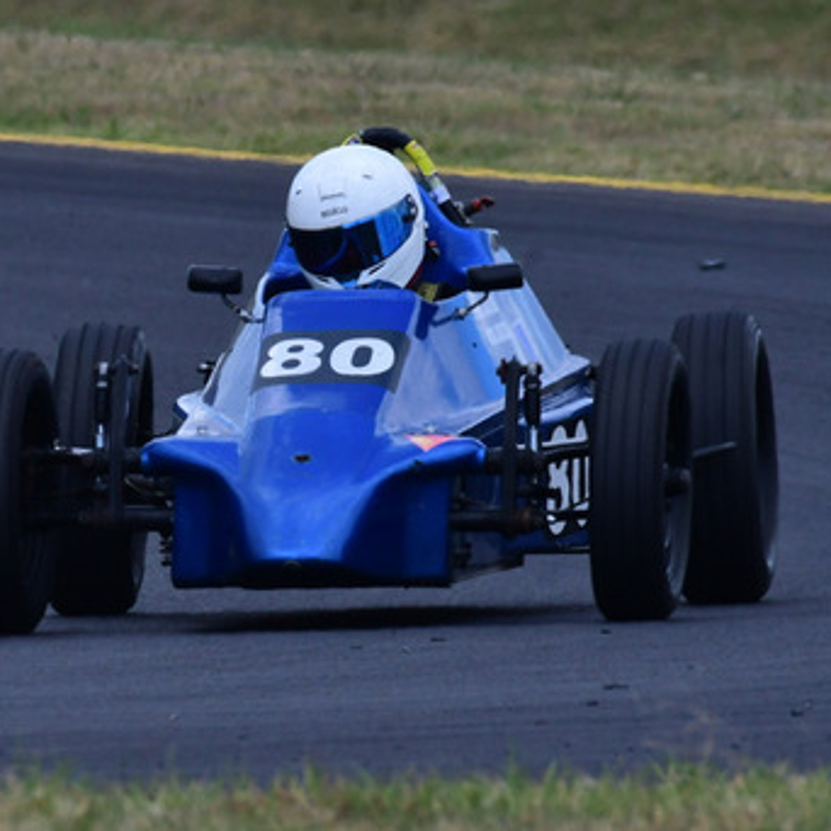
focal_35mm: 1491
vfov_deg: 1.2
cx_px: 29
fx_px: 40496
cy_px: 294
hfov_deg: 1.2
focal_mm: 500
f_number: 11
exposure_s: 1/640
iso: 500
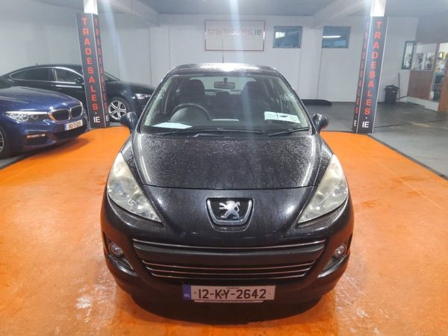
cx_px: 224
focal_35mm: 26
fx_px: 336
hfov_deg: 67.3
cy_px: 168
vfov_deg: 53.1
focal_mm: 3.08
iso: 320
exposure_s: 1/50
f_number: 2
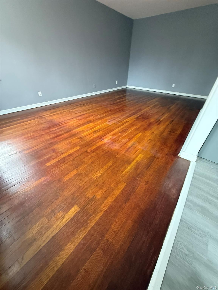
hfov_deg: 85.7
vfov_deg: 102.1
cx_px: 109
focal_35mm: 14
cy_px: 145
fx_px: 118
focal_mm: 2.22
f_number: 2.2
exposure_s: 1/60
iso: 500
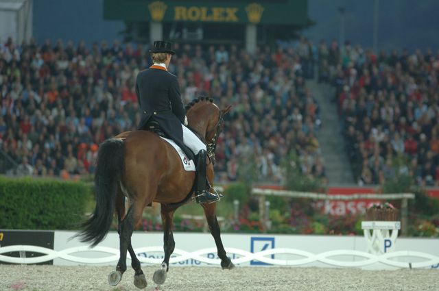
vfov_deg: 5.1
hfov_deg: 7.6
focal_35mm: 270
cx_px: 220
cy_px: 146
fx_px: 3288
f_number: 2.8
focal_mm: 180
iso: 400
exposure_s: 1/320
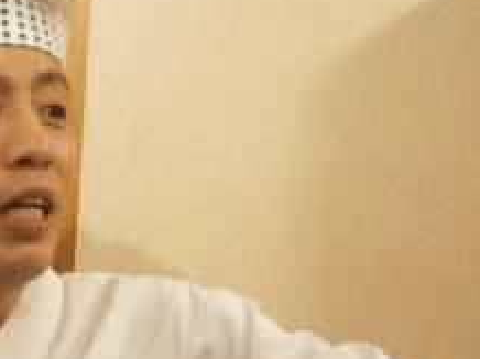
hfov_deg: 14.1
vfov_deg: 10.5
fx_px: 1911
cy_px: 460
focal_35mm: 138
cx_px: 31
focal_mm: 8.3
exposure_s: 1/80
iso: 800
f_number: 3.4
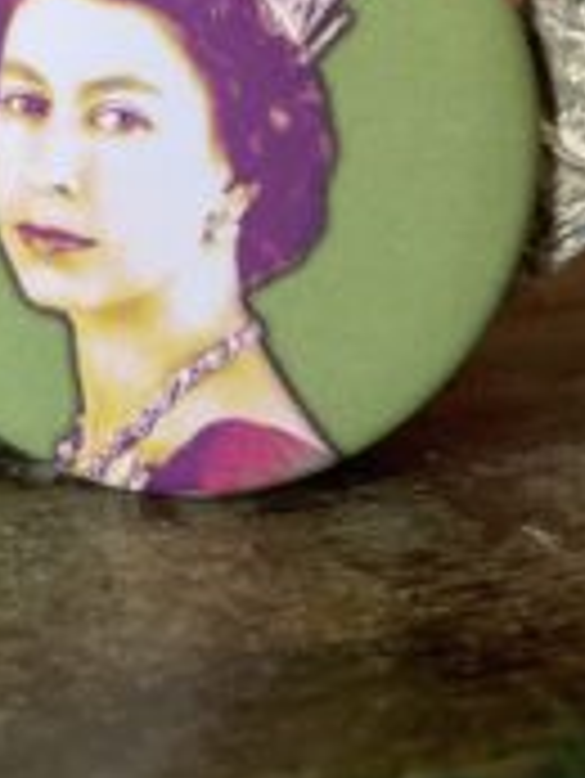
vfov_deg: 29.7
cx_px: 153
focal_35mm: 60
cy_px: -27
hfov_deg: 24.2
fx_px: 1350
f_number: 1.6
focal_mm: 4.2
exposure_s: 1/50
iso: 100
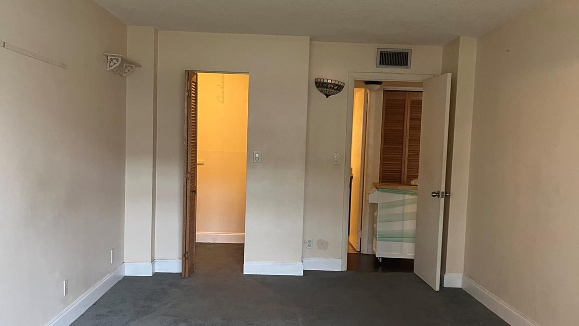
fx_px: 583
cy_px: 180
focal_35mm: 38
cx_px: 289
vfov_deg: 31.2
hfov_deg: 52.8
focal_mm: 5.1
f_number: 1.6
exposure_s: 1/60
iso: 160
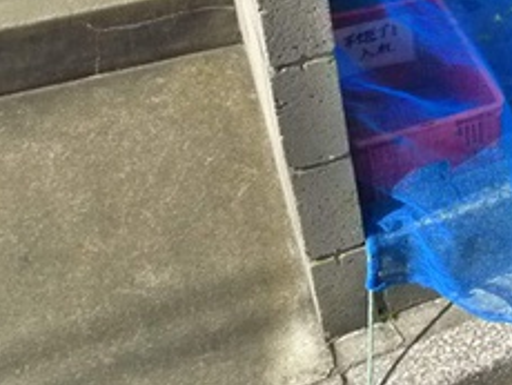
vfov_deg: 18.9
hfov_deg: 23.5
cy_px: -95
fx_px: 1081
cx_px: 666
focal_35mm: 73
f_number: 3.5
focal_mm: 5.1
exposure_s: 1/400
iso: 400
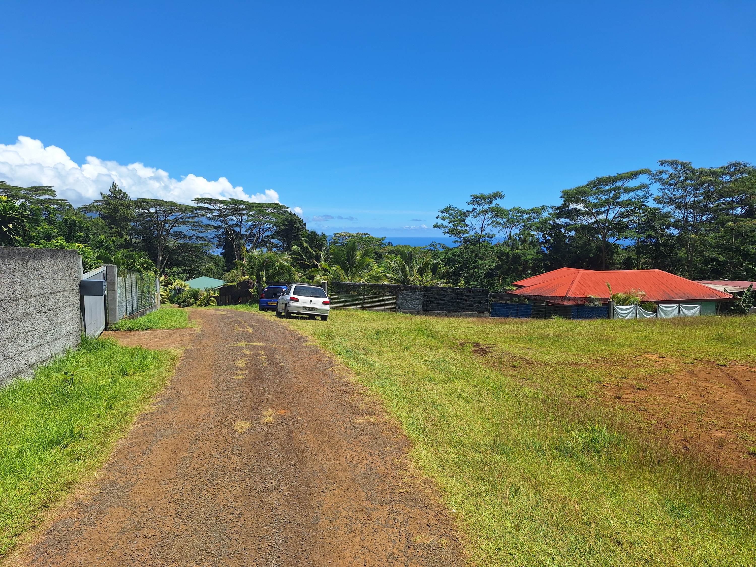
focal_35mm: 23
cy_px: 284
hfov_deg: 73.9
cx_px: 378
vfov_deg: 58.9
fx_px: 502
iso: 40
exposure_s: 1/2933
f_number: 1.8
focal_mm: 5.54
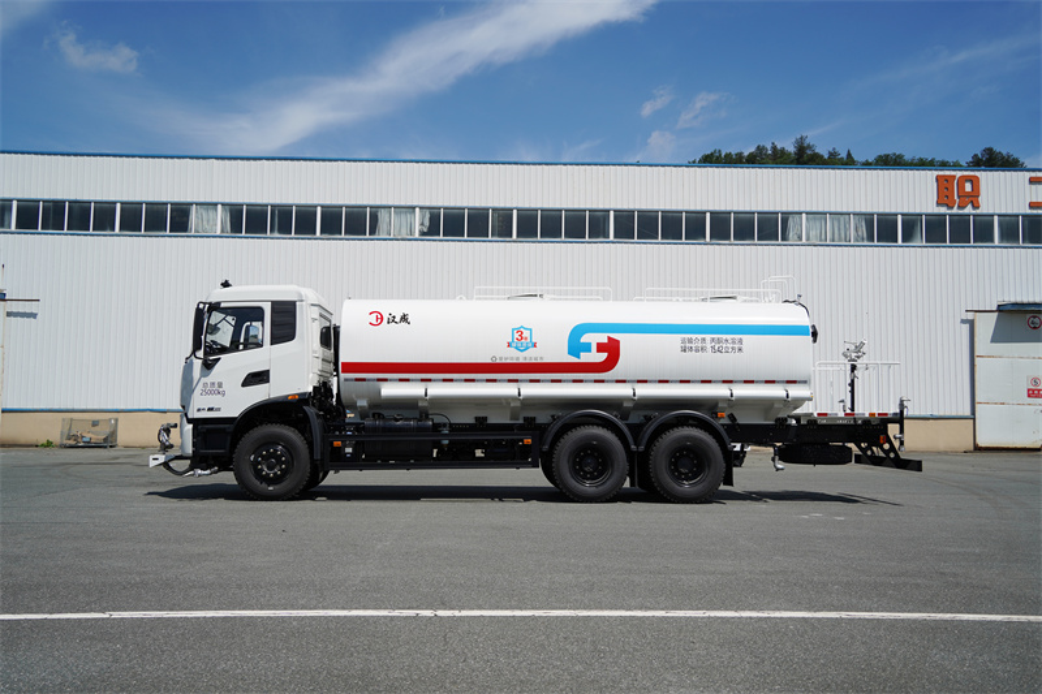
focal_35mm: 48
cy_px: 347
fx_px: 1389
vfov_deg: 28.1
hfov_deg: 41.1
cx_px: 521
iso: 100
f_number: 5
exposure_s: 1/1250
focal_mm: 48
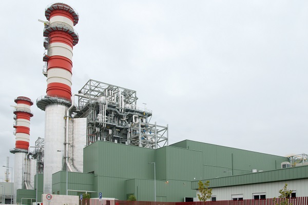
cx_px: 154
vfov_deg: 47.9
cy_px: 102
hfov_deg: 67.4
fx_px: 231
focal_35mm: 27
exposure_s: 1/400
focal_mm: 18
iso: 200
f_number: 9
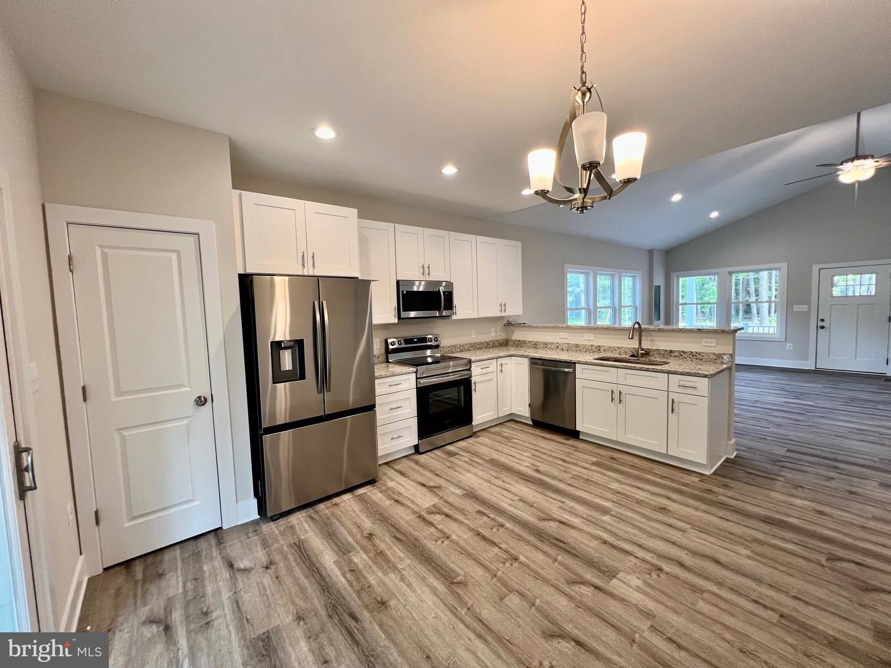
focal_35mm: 13
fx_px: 335
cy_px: 334
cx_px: 446
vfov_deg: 89.9
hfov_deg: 106.2
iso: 250
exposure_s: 1/120
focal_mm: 1.57
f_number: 1.8
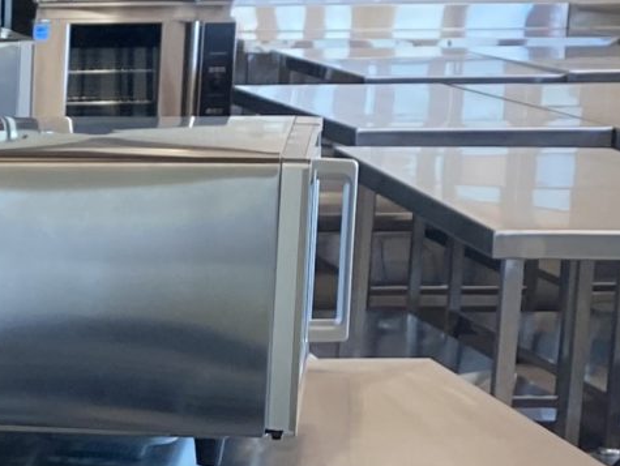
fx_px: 2509
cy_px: 540
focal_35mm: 140
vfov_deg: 10.5
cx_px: -454
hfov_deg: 12.9
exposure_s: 1/116
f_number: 1.8
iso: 100
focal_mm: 4.25
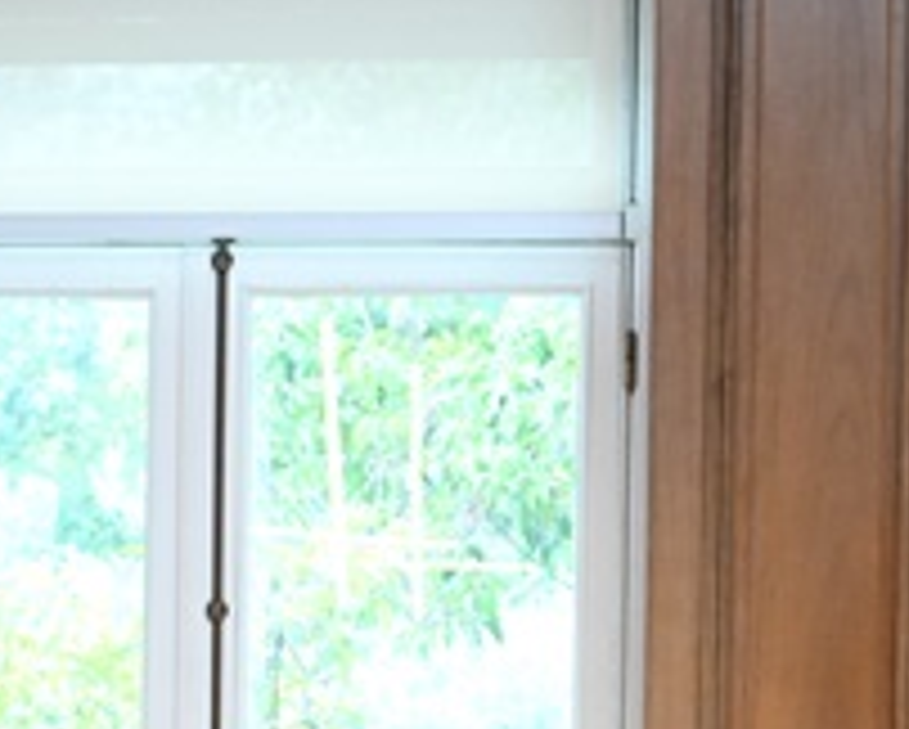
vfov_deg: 8.1
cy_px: 1120
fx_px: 5063
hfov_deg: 10.2
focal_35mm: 188
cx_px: -58
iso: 5000
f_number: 6.3
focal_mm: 45
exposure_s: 1/200
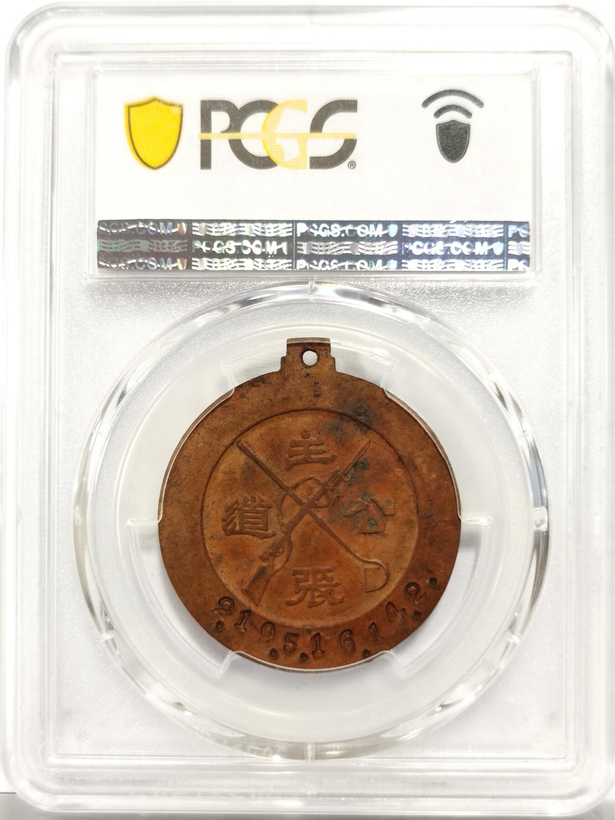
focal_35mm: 54
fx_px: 1279
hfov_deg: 27.0
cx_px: 308
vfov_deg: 35.5
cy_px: 410
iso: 160
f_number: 16
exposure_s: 1/100
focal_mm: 5.56
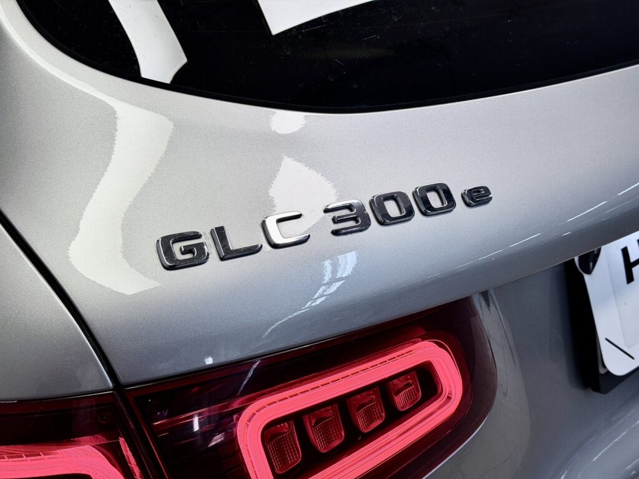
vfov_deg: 30.3
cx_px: 320
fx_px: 886
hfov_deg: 39.7
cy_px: 240
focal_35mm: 48
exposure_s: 1/229
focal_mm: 6.76
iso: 64
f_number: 1.78
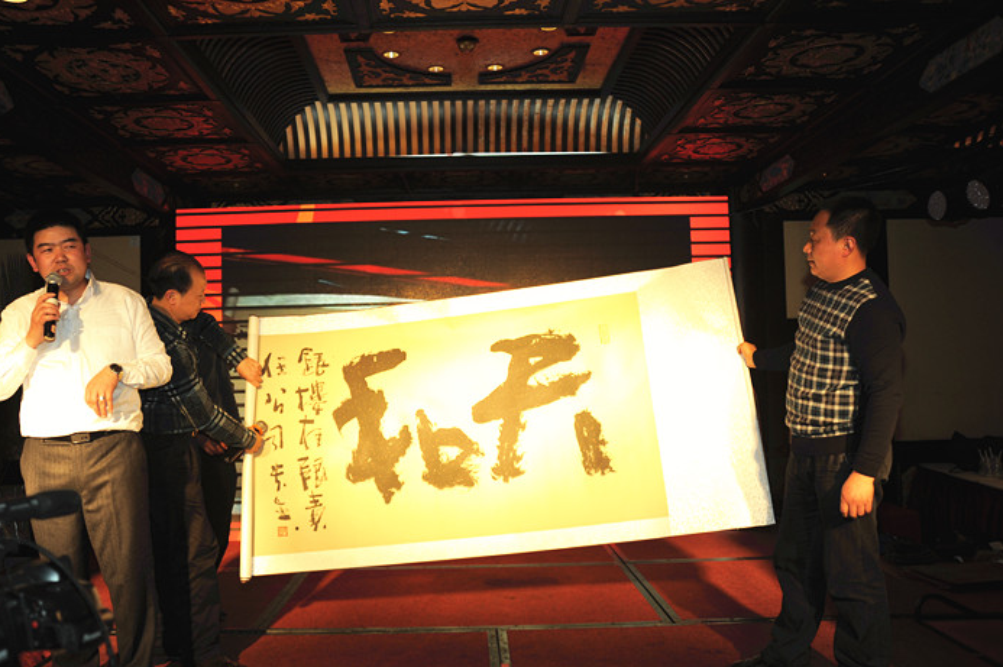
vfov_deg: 43.5
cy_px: 350
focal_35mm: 30
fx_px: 835
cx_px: 456
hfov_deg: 61.9
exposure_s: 1/250
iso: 200
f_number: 2.8
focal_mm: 26
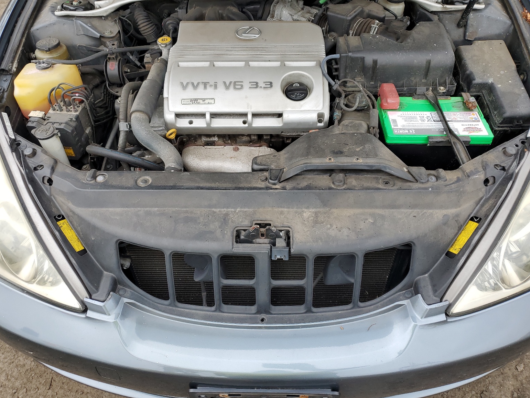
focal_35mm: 27
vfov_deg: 51.4
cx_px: 255
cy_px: 196
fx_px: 413
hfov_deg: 65.3
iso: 50
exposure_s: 1/323
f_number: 1.5
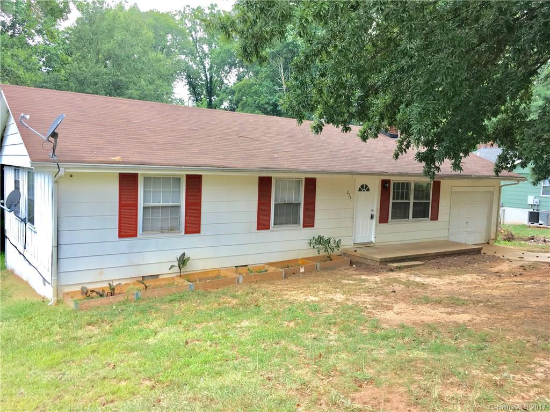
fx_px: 461
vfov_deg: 48.2
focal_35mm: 29
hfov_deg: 61.7
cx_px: 275
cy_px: 206
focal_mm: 4.15
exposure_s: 1/120
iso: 32
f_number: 2.2
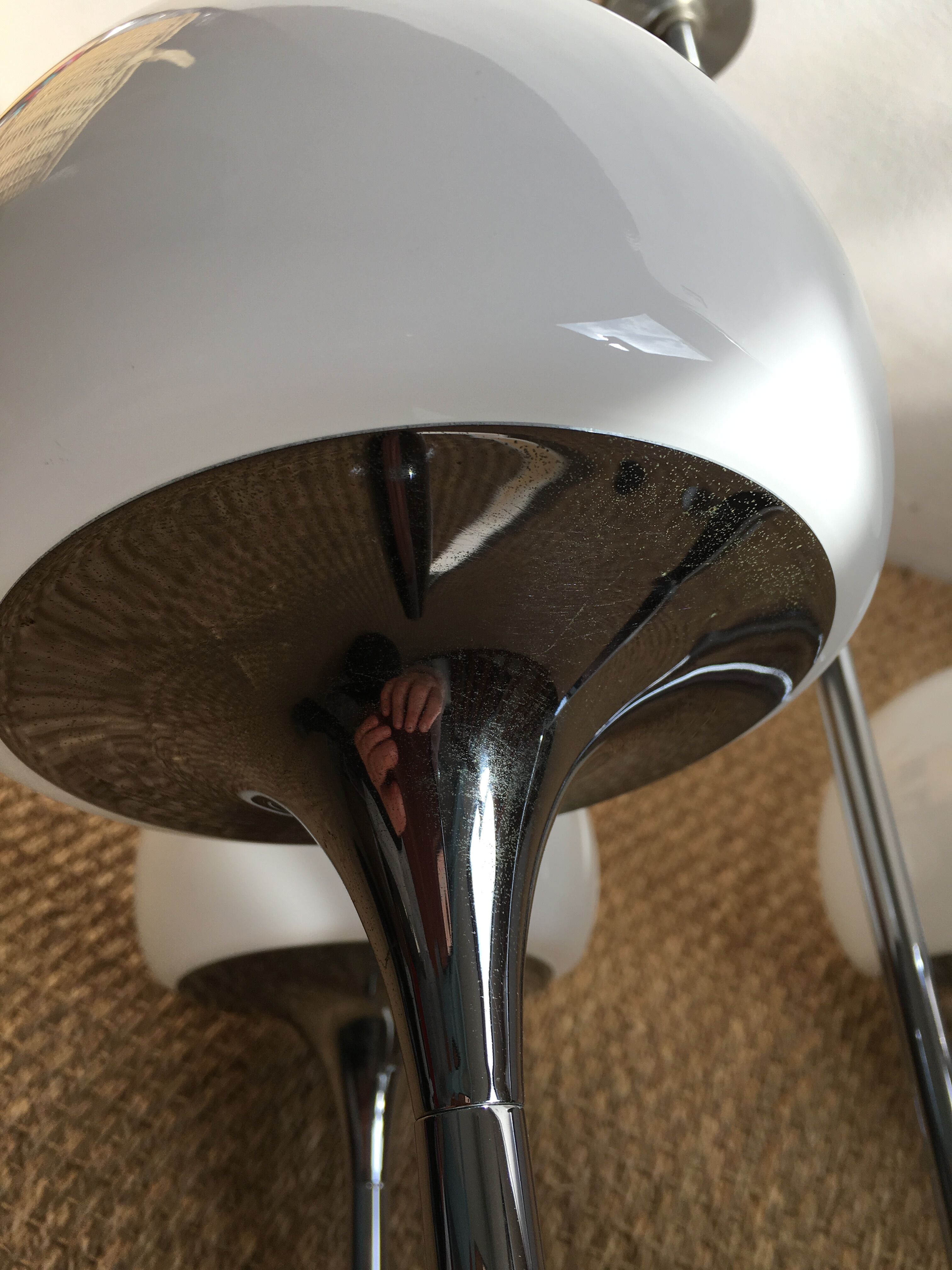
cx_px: 476
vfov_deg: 61.7
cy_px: 635
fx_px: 1063
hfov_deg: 48.2
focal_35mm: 29
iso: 25
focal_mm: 4.15
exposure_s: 1/561
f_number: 2.2
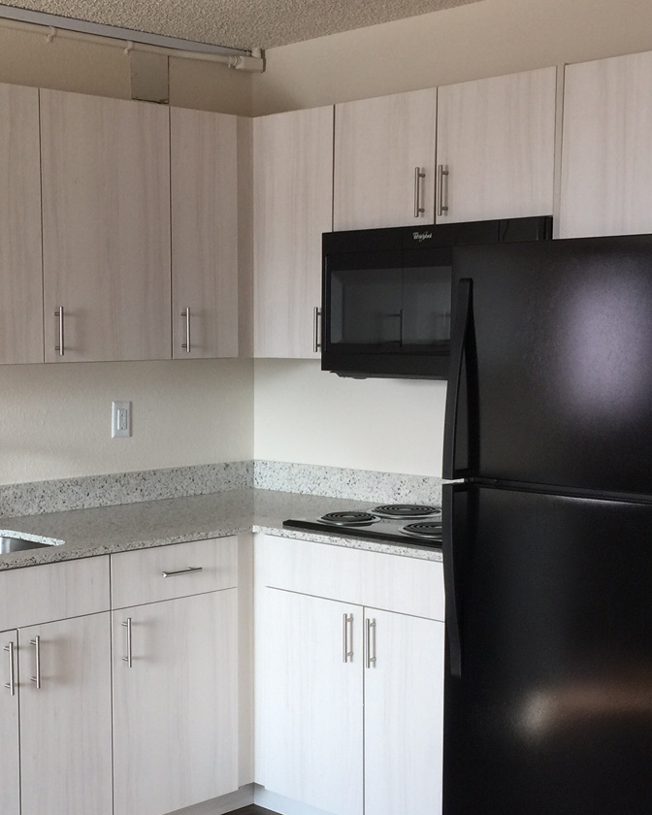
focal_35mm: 55
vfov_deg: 34.1
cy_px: 469
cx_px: 186
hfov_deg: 27.3
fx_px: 1327
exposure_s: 1/40
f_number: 2.2
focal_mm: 4.15
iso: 32
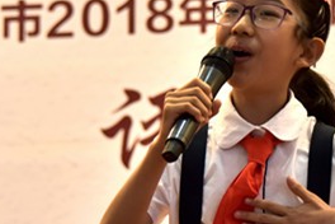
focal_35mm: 258
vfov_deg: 5.3
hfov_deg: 8.0
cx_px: 247
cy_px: 125
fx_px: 2401
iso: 1600
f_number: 5
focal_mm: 85
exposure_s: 1/160
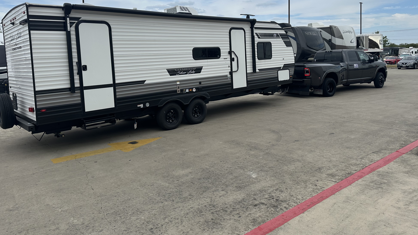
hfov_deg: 69.9
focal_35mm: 27
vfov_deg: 42.3
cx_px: 213
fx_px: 299
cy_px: 77
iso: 80
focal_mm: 6.86
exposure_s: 1/4762
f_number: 1.78
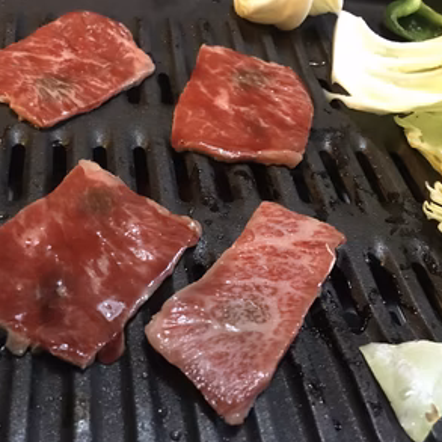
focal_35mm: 35
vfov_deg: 47.2
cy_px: 220
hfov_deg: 46.4
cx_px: 145
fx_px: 506
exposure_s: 1/8
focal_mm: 4.15
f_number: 2.2
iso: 160
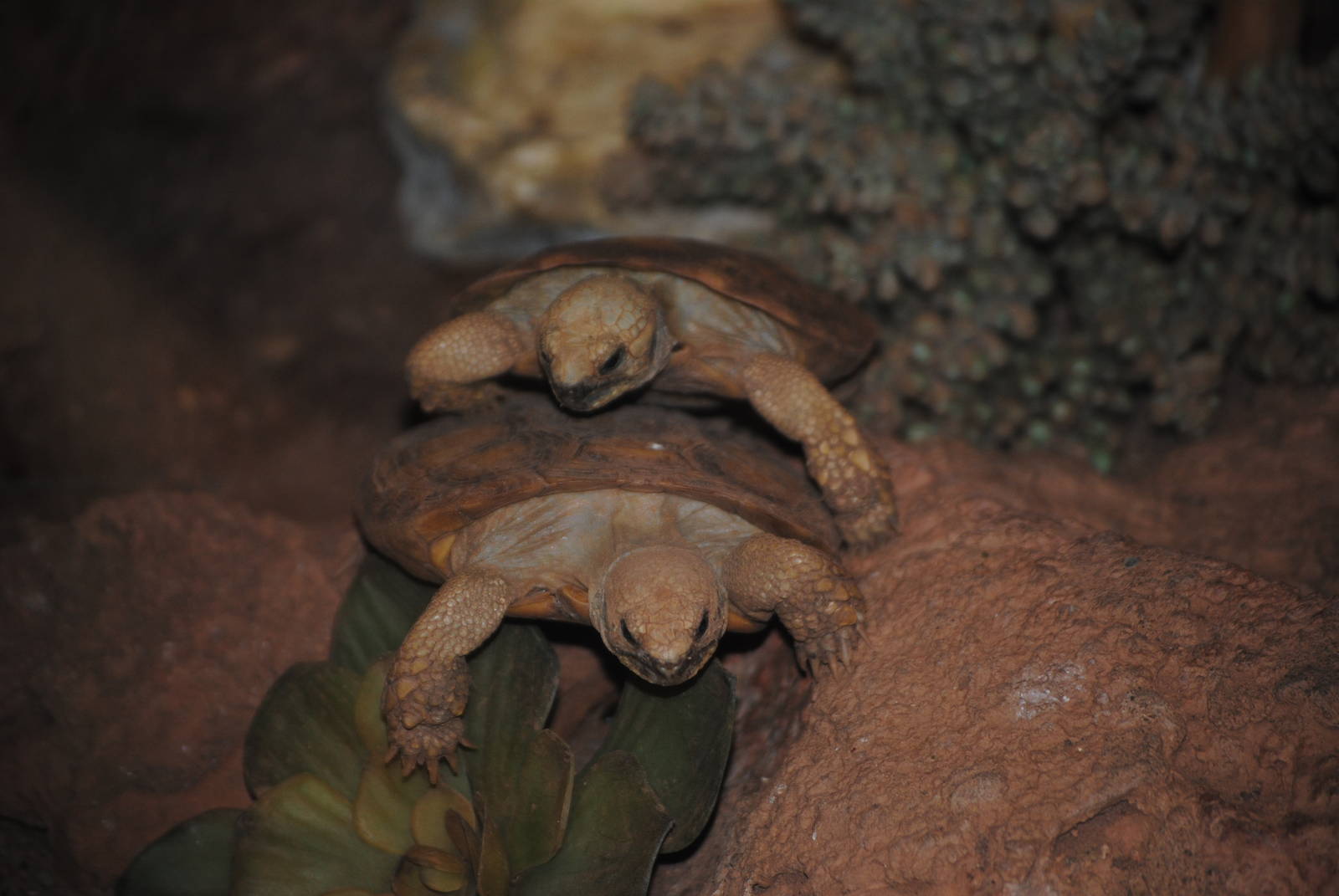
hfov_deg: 13.0
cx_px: 670
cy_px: 448
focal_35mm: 158
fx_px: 5865
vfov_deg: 8.7
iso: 200
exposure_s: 1/60
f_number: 4.5
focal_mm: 105
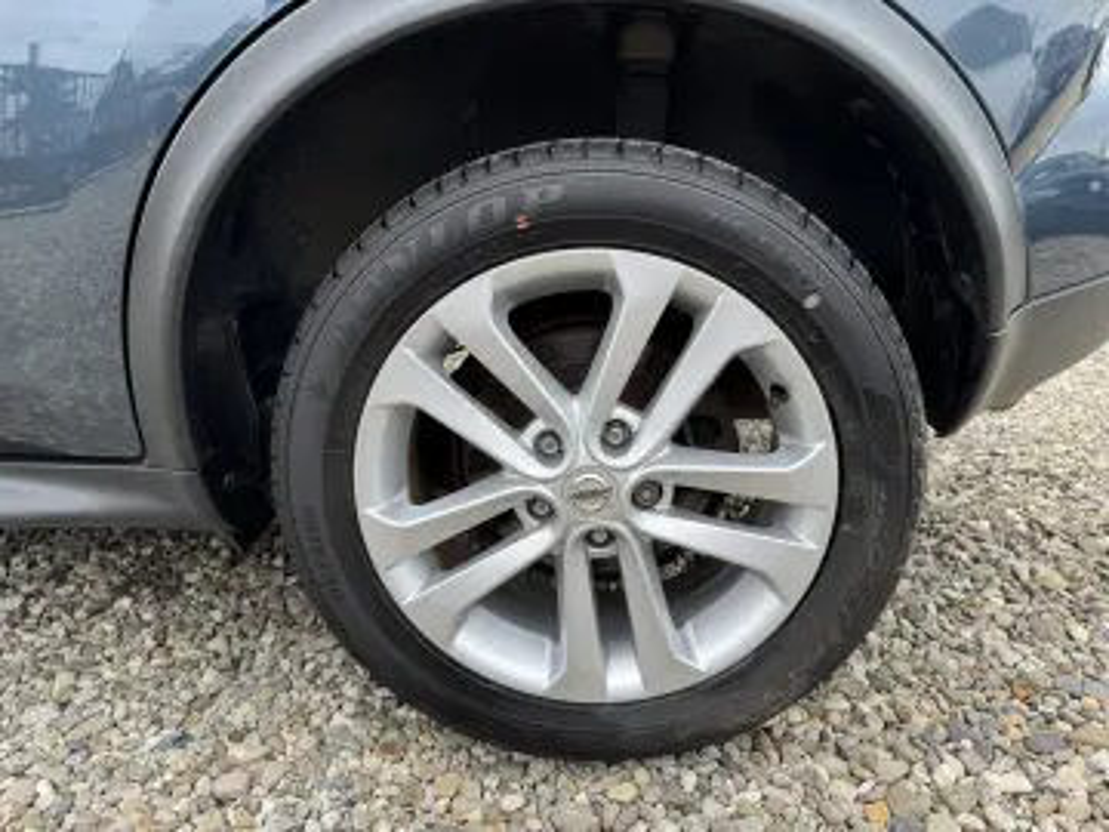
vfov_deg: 56.8
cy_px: 416
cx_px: 554
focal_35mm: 24
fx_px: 769
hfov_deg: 71.6
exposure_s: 1/267
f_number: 1.78
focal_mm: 6.76
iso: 64
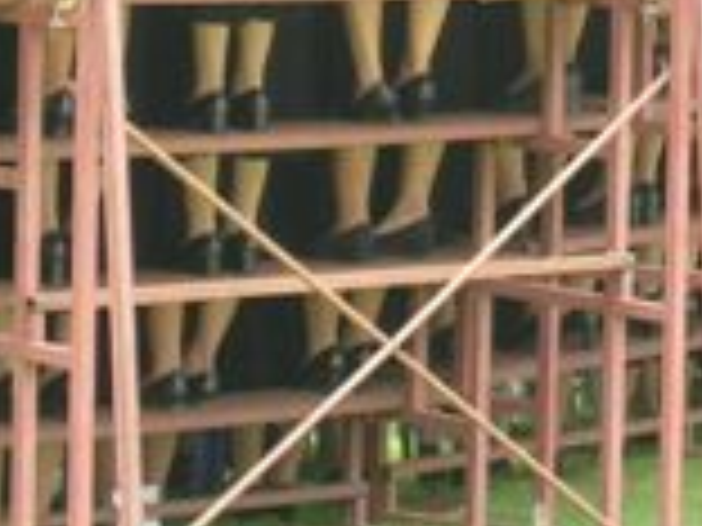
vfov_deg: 5.5
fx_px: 5476
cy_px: -90
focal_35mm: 270
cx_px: 675
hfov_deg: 7.3
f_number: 4.9
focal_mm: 16.2
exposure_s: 1/25.4
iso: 50
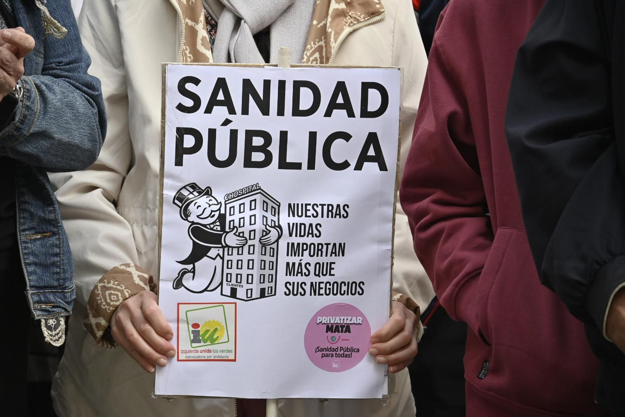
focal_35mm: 255
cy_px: 208
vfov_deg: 5.4
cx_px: 312
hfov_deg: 8.1
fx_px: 4427
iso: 400
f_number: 5.6
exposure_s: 1/400
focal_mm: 170
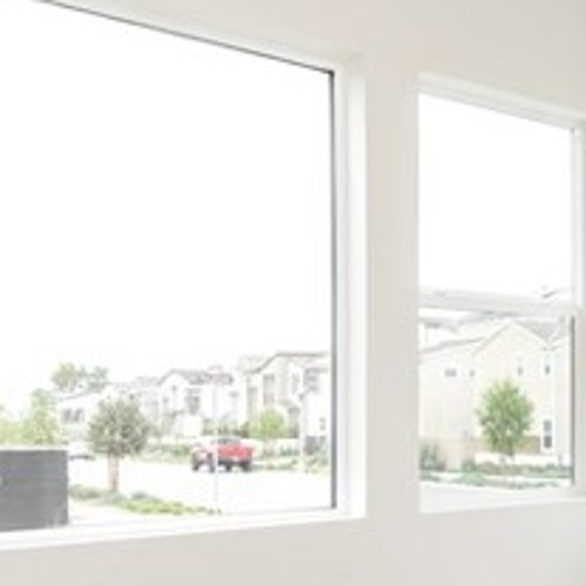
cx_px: 671
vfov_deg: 28.8
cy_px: 415
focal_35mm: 59
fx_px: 1130
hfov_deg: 26.4
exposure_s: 1/125
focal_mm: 14
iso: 360
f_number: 5.6
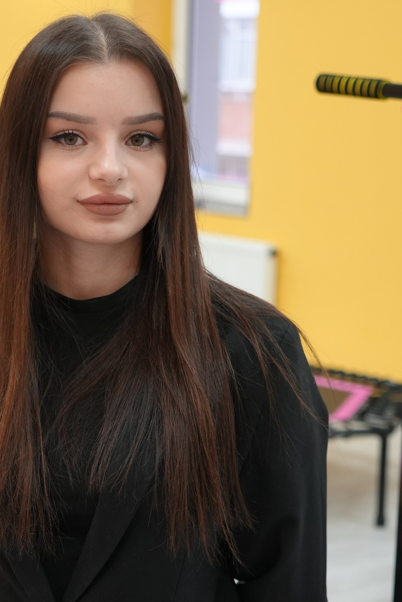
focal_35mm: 93
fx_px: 1557
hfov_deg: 14.6
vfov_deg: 21.8
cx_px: 91
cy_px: 399
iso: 1000
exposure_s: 1/160
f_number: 4
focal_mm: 45
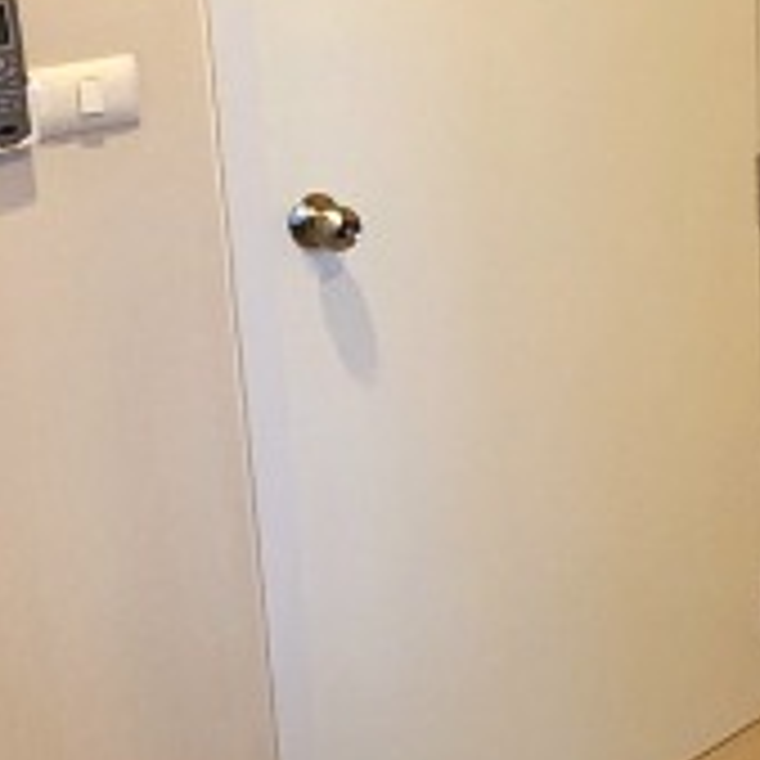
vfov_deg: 25.0
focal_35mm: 68
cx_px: 1091
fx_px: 1689
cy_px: 182
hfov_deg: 21.8
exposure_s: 1/33
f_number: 2.2
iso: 400
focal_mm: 2.2
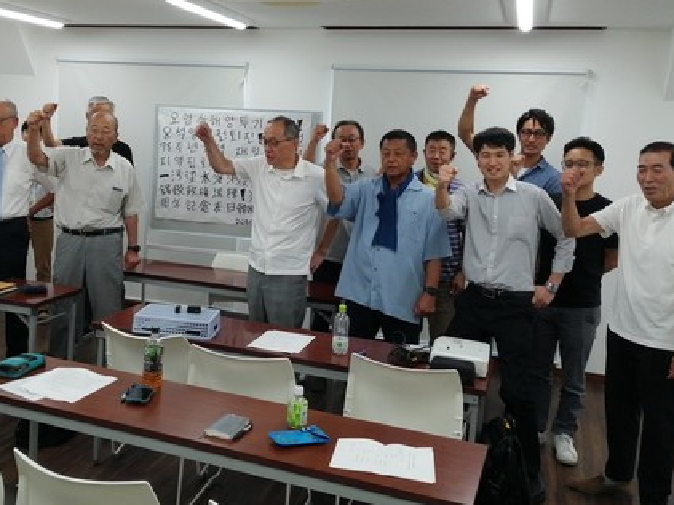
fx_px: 720
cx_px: 248
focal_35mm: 37
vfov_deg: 38.5
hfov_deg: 49.6
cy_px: 201
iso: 100
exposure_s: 1/120
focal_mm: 3.62
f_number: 1.8
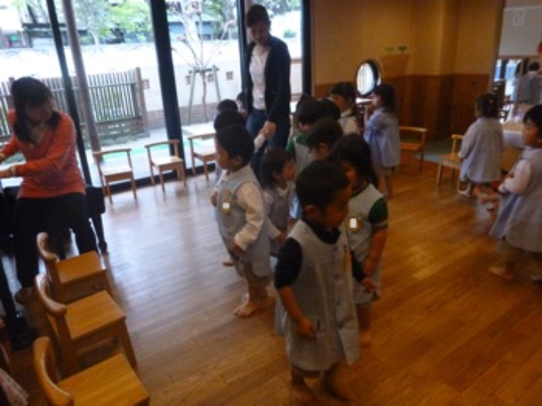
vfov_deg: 54.8
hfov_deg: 69.4
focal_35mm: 25
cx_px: 271
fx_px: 391
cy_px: 203
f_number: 3.9
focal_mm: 4.5
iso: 800
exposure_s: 1/80
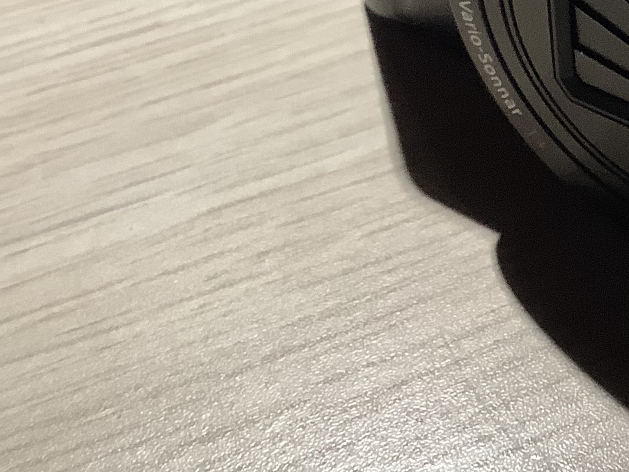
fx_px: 1726
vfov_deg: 15.1
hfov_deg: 19.8
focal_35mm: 95
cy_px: -64
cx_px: 677
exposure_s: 1/50
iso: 100
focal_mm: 3.3
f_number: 2.4
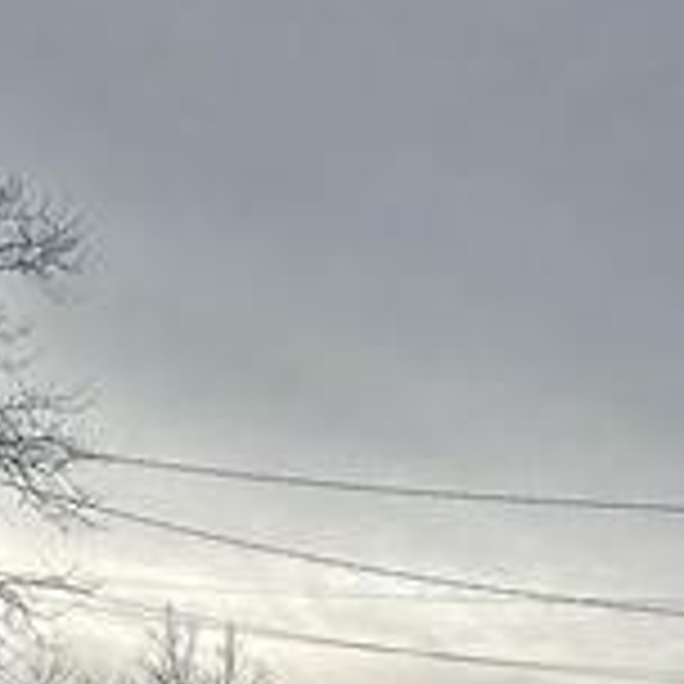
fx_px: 1498
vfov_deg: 22.2
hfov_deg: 25.4
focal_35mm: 67
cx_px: 162
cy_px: 958
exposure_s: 1/7576
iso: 80
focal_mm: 6.86
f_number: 1.78
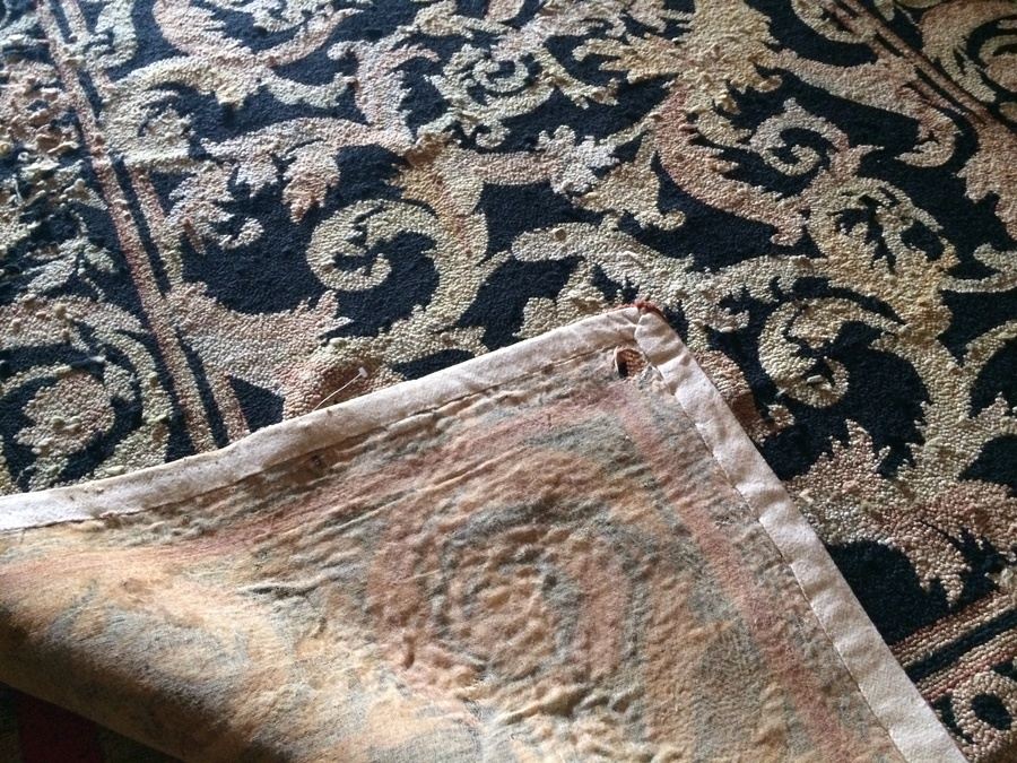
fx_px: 881
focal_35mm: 30
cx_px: 508
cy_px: 382
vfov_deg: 46.8
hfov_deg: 60.0
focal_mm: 4.12
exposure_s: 1/15
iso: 320
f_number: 2.2
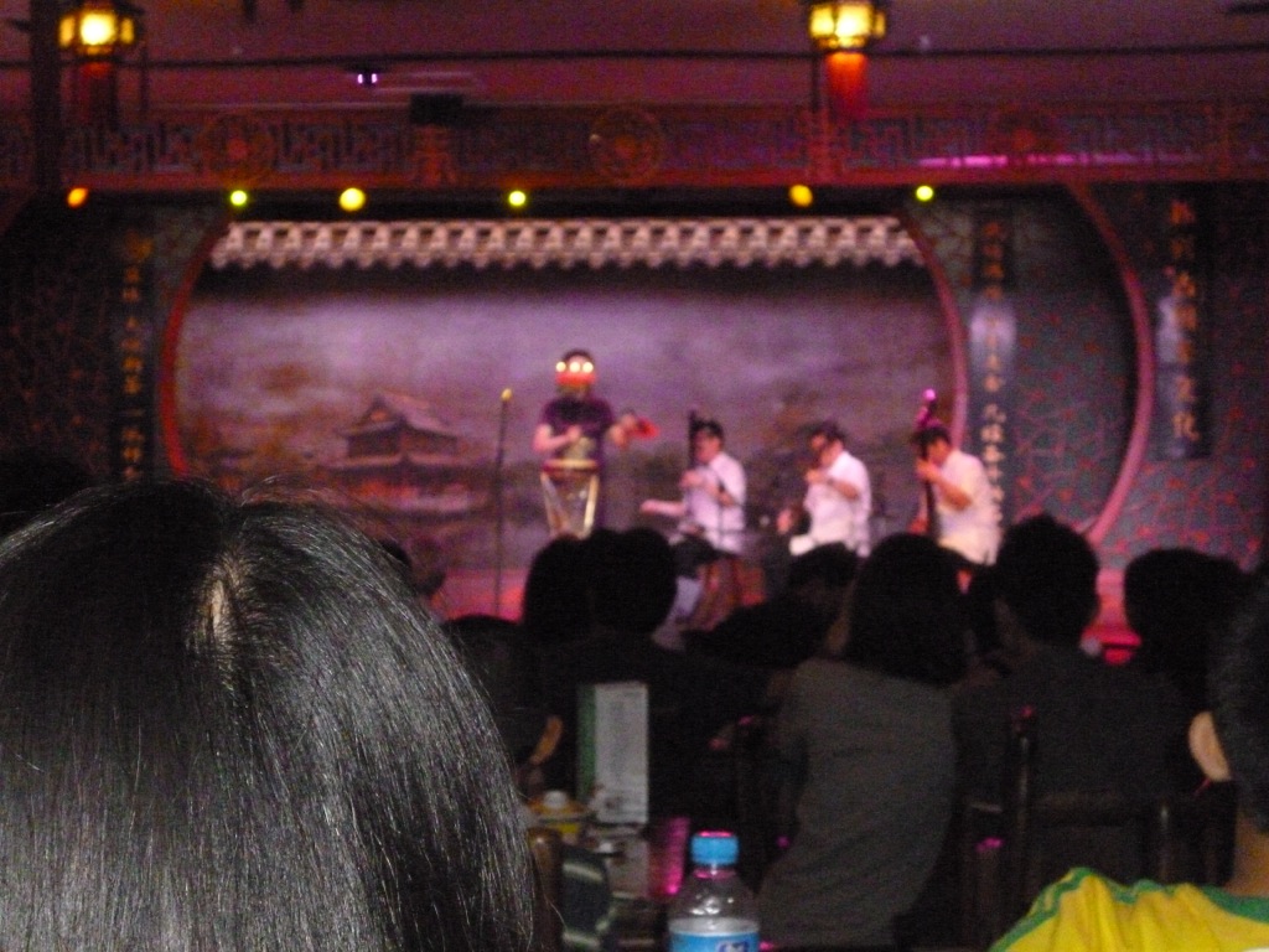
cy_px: 476
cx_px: 634
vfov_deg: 18.9
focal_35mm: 78
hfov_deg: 25.0
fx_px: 2859
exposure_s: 1/60
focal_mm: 13.9
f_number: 5.4
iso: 1600
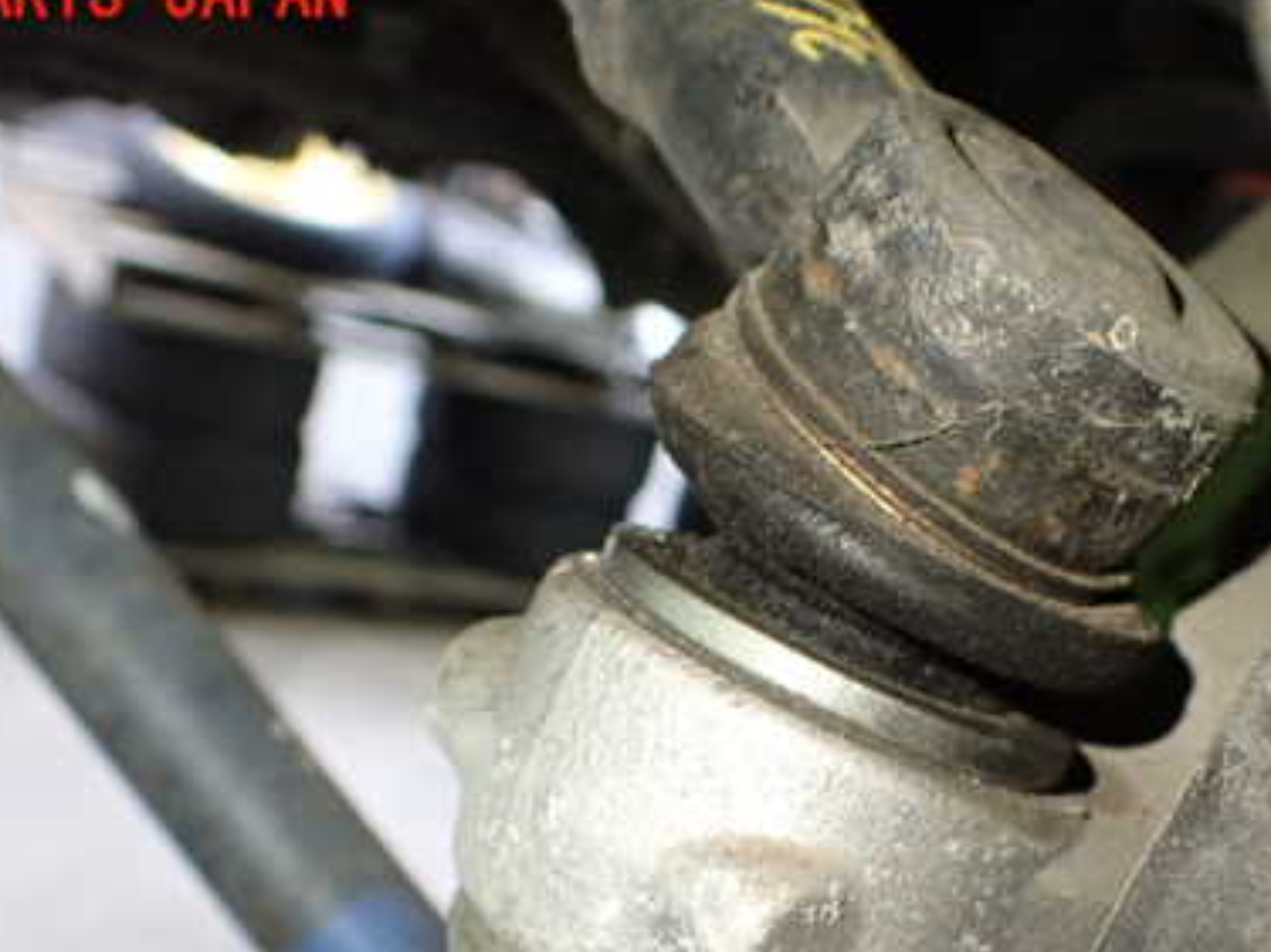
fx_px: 1762
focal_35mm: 48
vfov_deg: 29.8
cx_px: 749
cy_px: 715
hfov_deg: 39.5
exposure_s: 1/100
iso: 800
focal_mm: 5.4
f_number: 2.3
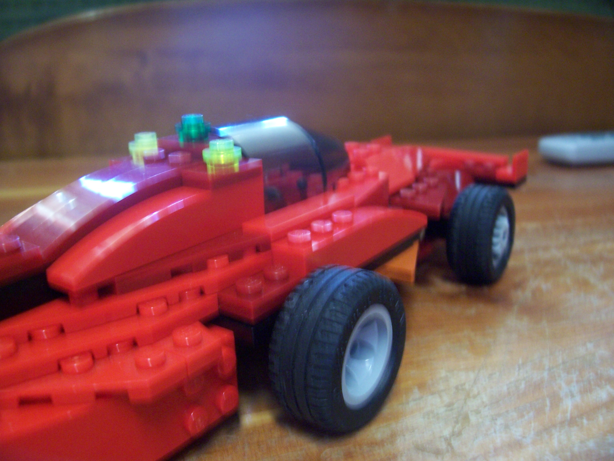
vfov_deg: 41.8
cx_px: 307
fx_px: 603
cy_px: 230
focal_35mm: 34
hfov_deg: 54.0
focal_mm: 5.6
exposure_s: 1/10
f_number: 2.7
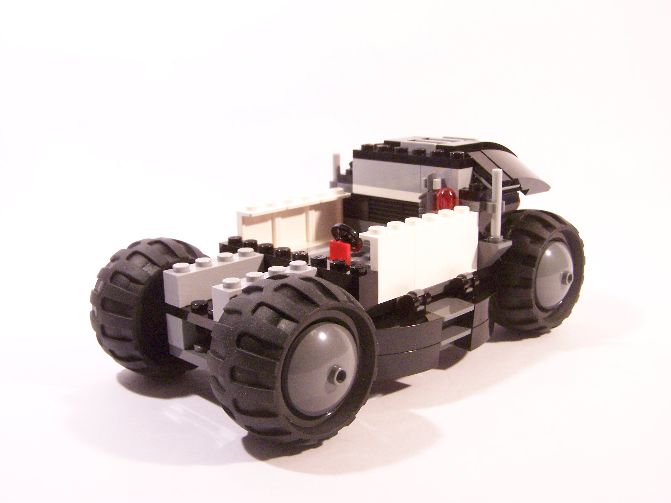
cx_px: 342
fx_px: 756
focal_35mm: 39
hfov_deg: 47.9
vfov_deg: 36.8
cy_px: 256
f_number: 3.6
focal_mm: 6.3
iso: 400
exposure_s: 1/30
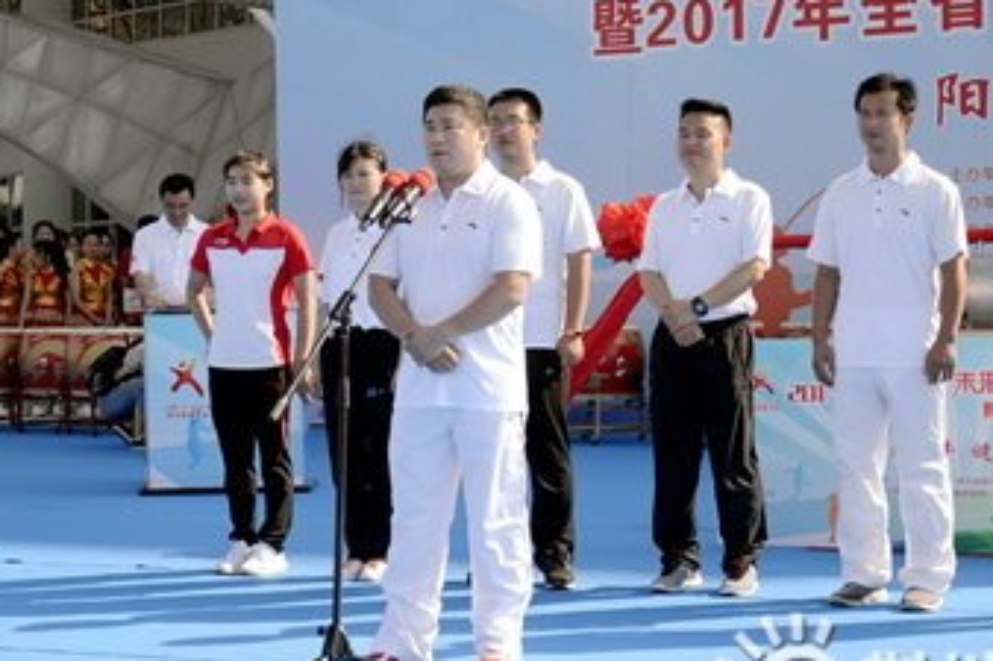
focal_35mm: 64
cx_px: 576
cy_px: 319
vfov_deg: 21.2
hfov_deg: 31.4
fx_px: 1764
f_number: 4.2
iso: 800
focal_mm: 46
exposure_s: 1/4000
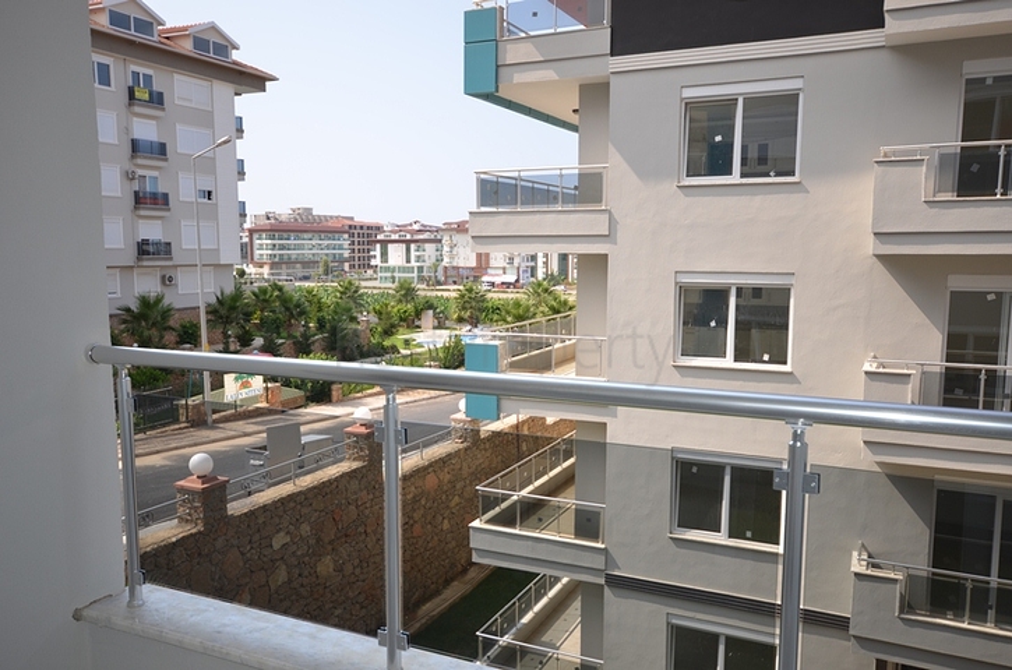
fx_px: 841
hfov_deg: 62.0
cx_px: 506
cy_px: 335
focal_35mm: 30
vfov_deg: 43.4
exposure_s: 1/250
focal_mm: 20
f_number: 5.6
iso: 100
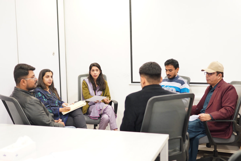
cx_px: 120
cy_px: 80
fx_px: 301
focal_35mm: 45
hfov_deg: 43.6
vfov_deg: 29.9
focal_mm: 30
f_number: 1.4
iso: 320
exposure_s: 1/100
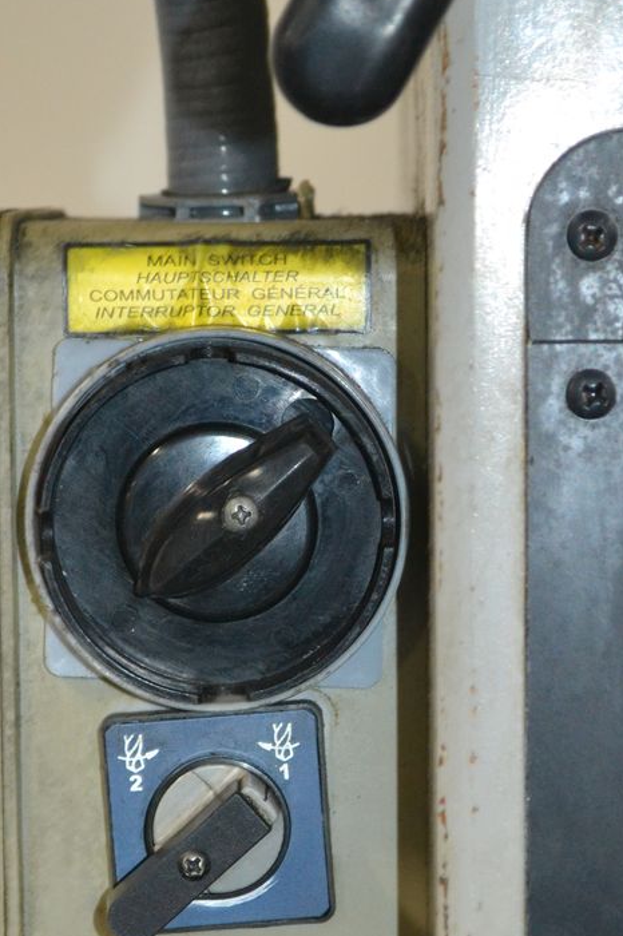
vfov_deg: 12.6
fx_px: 4235
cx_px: 185
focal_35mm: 163
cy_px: 735
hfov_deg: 8.4
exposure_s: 1/60
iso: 1400
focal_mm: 55
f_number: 5.6
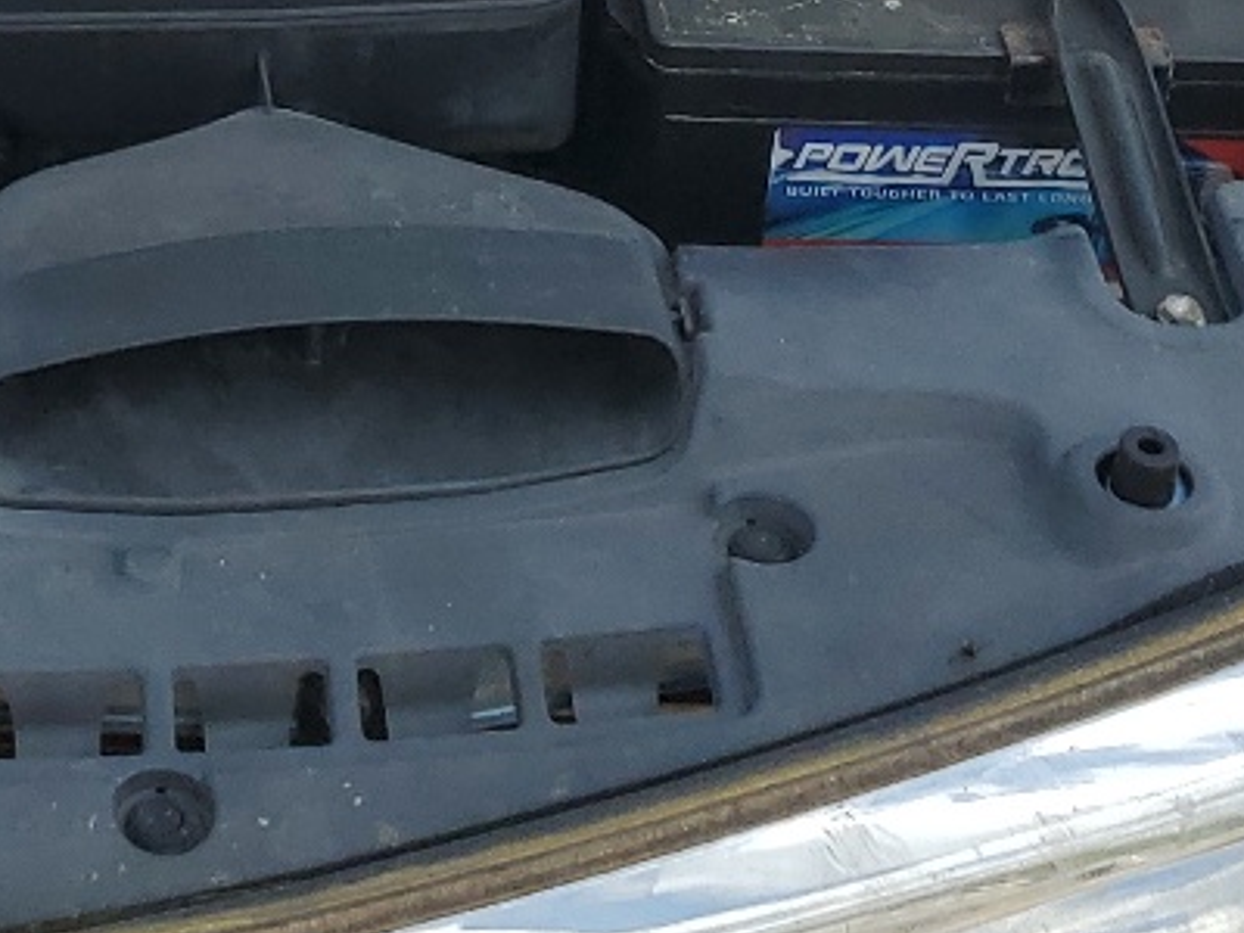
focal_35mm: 104
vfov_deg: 13.3
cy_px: -557
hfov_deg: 17.7
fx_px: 3737
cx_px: -367
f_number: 1.5
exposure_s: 1/2000
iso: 50
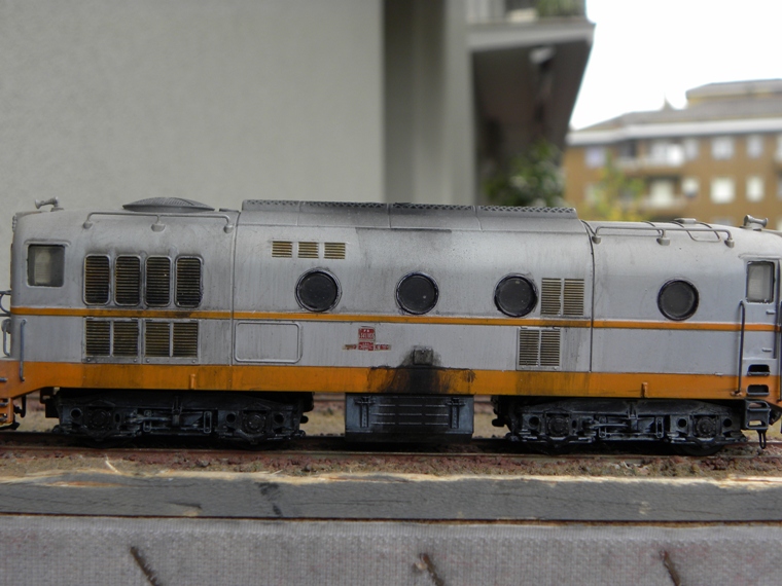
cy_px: 293
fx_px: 1039
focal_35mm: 46
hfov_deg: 41.2
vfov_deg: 31.5
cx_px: 391
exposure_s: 1/80.7
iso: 64
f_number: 3.2
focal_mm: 8.2
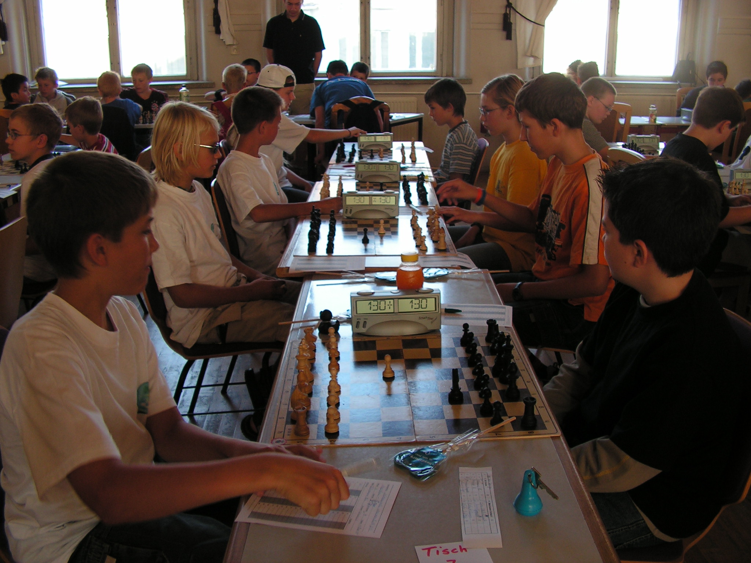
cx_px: 376
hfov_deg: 51.4
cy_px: 282
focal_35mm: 36
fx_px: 781
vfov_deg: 39.7
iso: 80
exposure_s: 1/50
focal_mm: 6
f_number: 3.2
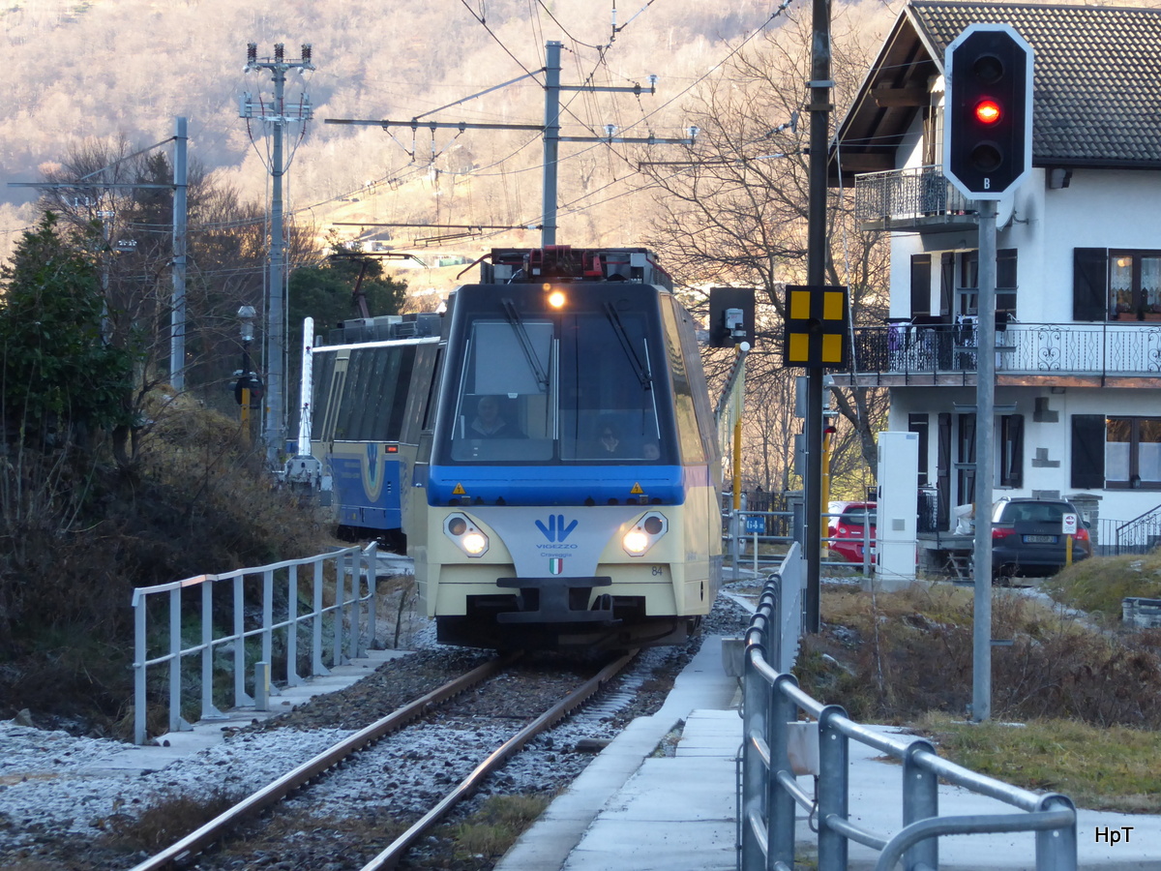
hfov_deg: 8.3
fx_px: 7982
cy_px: 436
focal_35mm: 238
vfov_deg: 6.2
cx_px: 580
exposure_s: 1/80
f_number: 5.6
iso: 250
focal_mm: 38.4
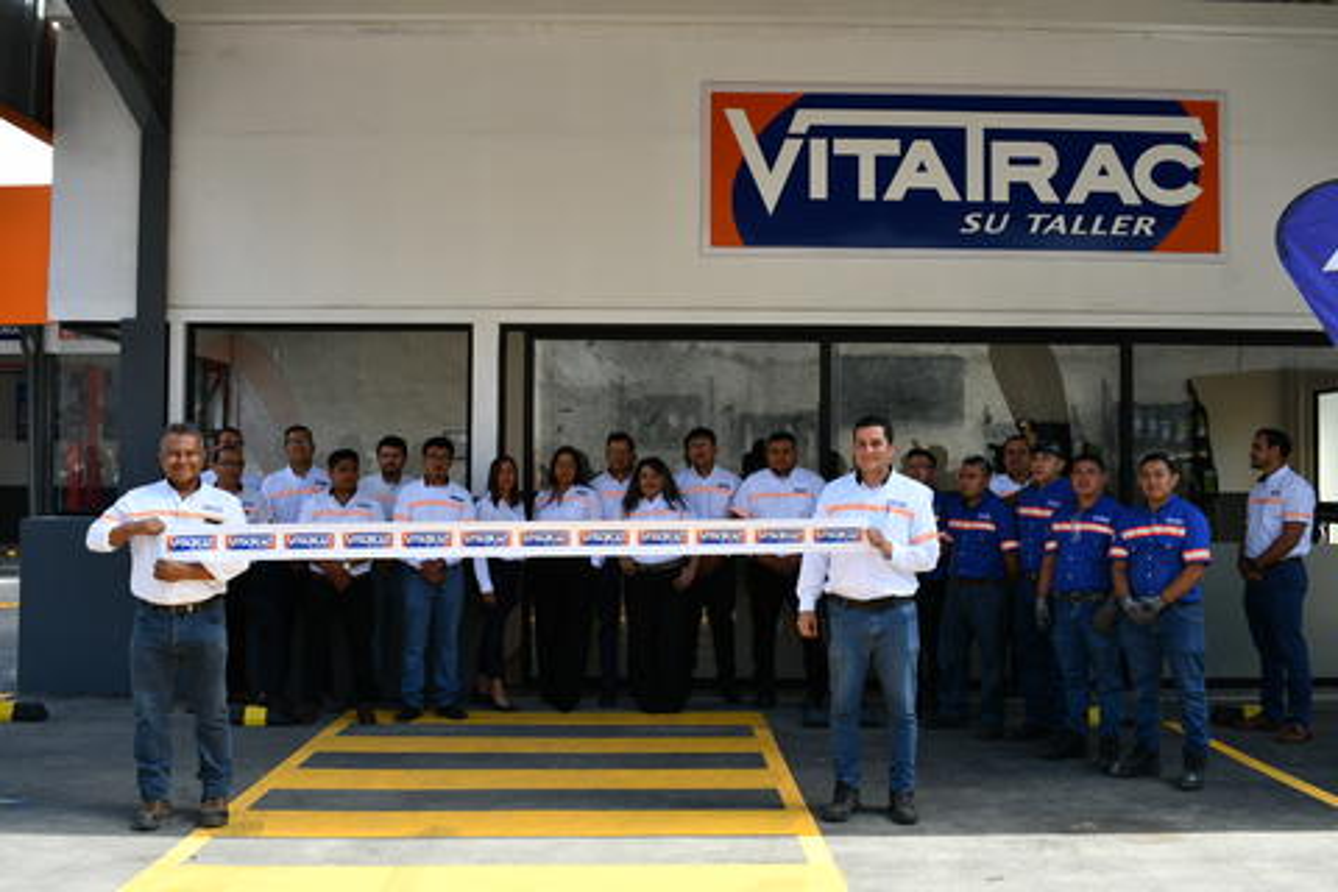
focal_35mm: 36
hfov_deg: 53.1
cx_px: 669
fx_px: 1338
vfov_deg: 36.9
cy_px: 446
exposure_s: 1/125
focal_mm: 24
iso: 100
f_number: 5.6
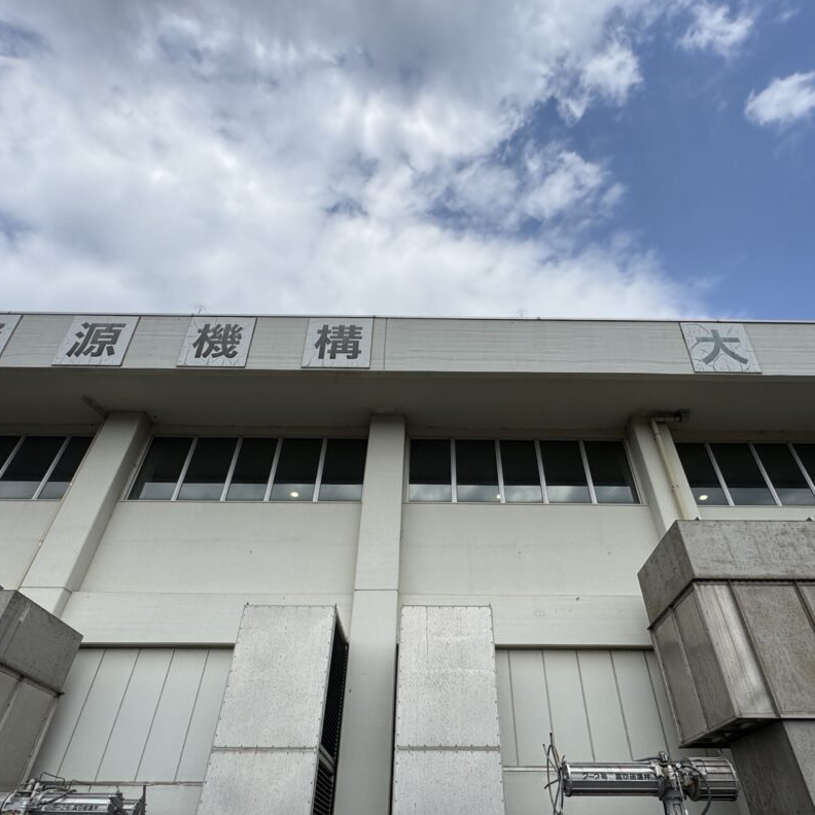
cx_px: 434
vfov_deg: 74.4
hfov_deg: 74.7
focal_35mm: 20
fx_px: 533
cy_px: 463
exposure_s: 1/2874
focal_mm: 2.22
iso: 50
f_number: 2.2
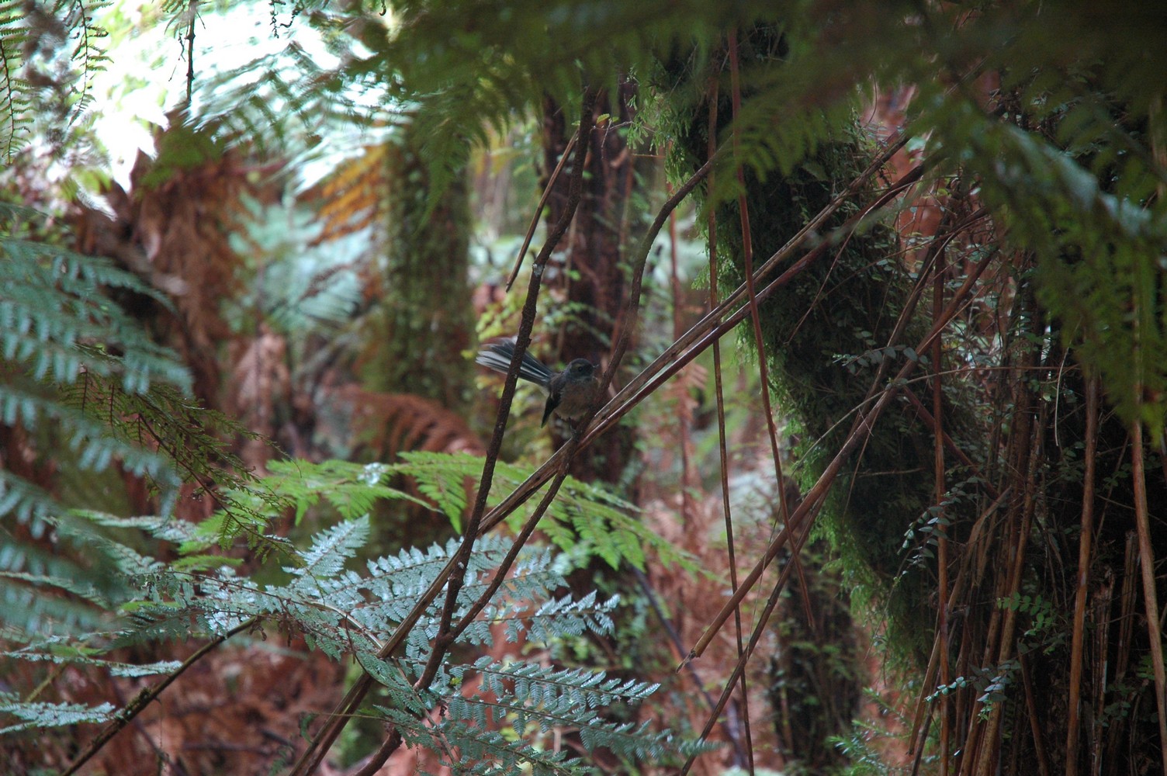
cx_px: 584
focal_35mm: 105
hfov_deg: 19.5
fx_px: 3401
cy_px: 388
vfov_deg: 13.0
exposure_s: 1/30
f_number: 4.5
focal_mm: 70
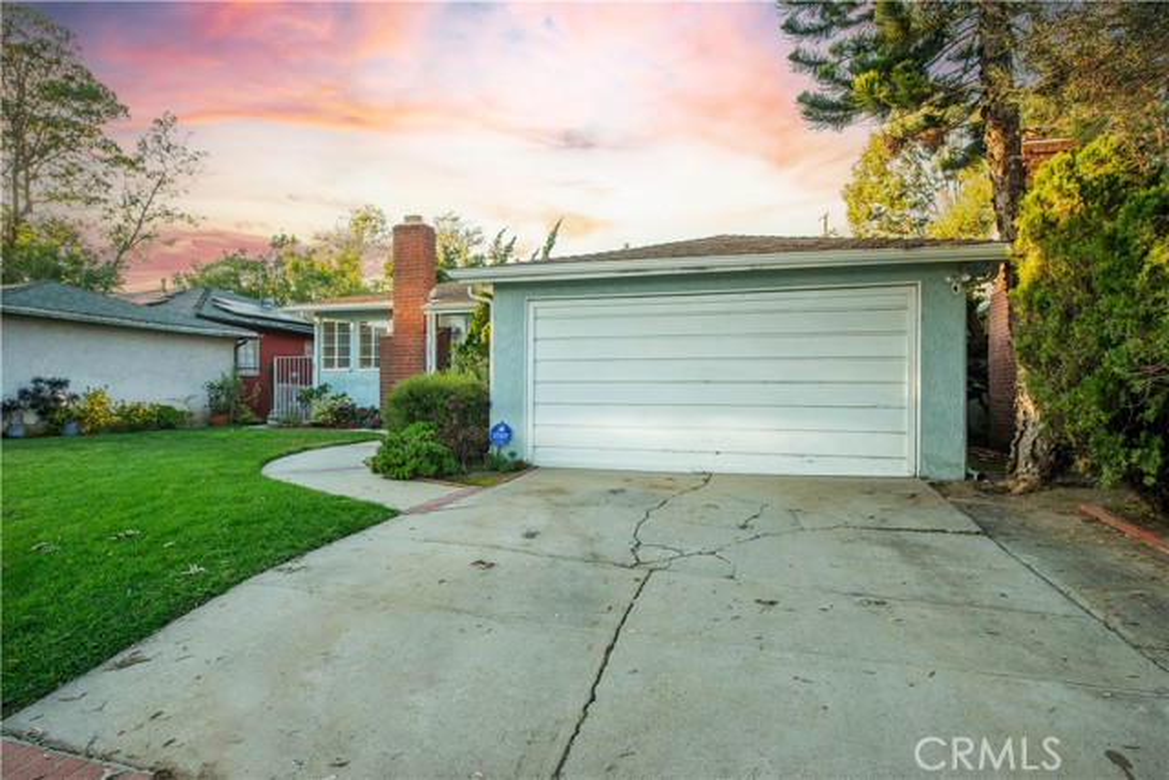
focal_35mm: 19
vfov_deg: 64.6
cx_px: 584
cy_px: 390
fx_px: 617
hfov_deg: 86.9
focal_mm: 19
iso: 400
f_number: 5.6
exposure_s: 1/320
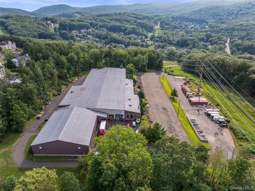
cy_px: 96
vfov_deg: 56.8
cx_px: 128
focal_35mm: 24
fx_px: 177
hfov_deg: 71.6
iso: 240
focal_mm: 12.29
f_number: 2.8
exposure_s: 1/2000
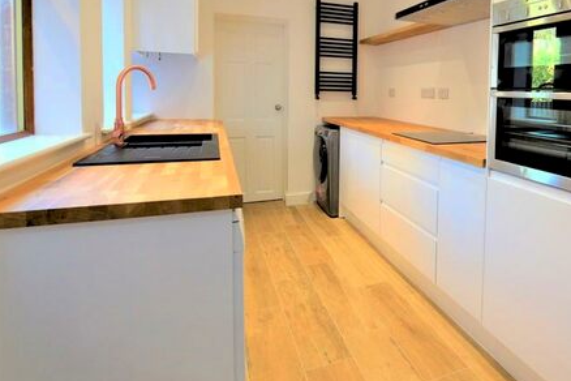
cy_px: 109
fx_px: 381
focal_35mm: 24
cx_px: 408
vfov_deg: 51.5
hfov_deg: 70.2
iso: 400
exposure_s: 1/100
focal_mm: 10
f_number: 5
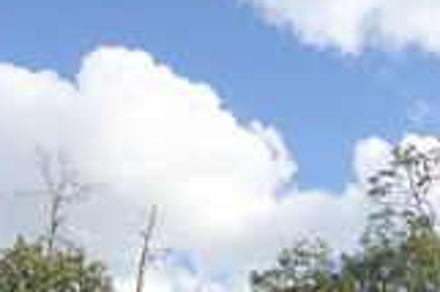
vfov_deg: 20.1
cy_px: 375
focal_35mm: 62
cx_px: 478
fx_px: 757
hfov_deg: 29.4
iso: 125
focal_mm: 7.6
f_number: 2
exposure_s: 1/2500
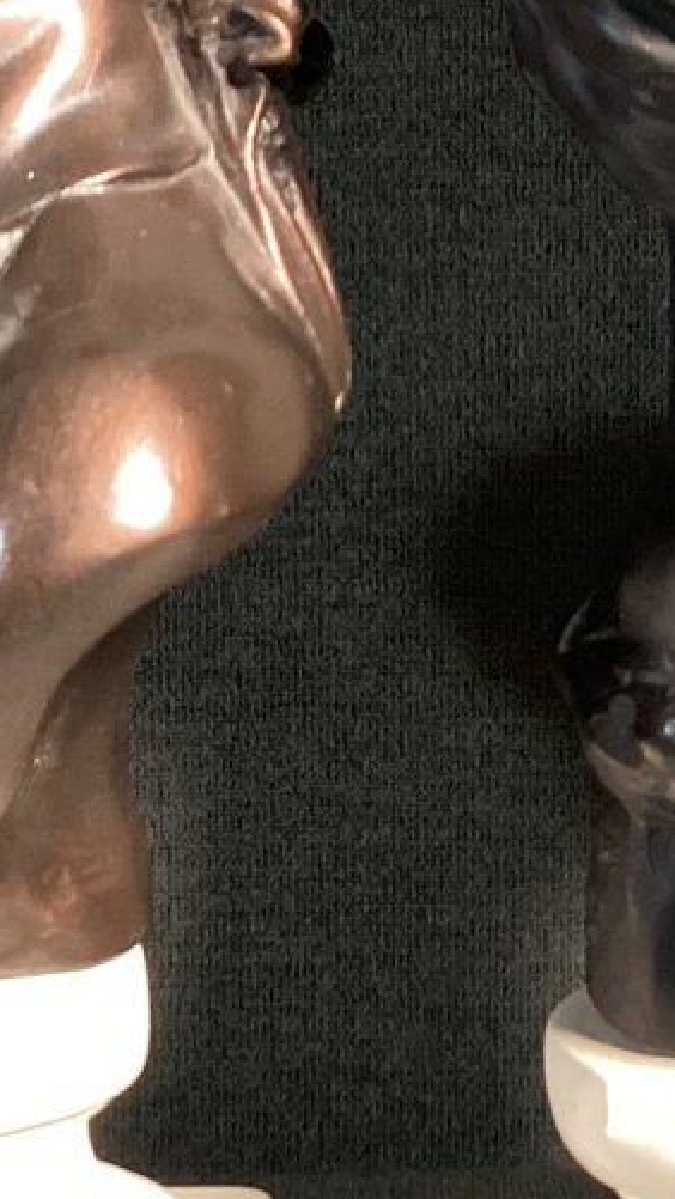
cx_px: 351
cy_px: 375
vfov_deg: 20.8
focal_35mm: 102
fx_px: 3244
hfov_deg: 11.9
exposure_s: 1/50
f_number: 2.4
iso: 320
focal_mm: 3.3
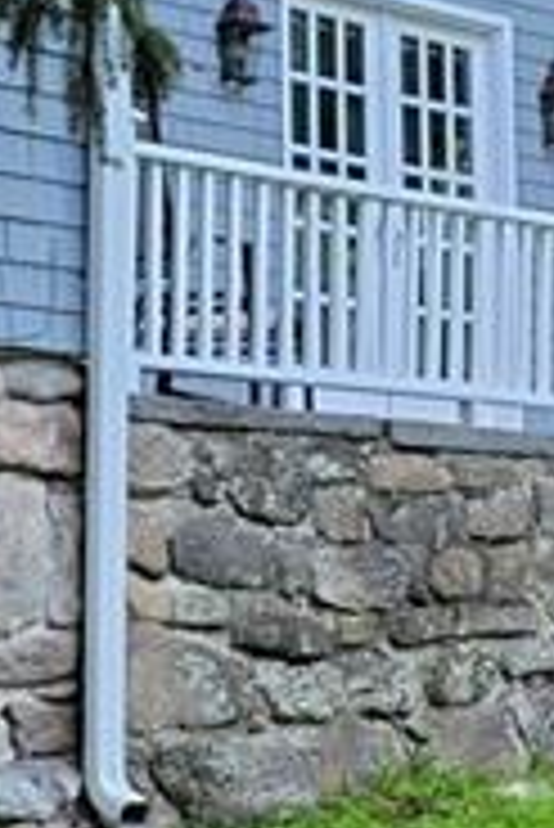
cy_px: 436
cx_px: 176
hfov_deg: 12.1
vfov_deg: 18.1
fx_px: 2603
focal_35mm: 113
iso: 80
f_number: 1.8
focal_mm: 5.4
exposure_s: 1/119
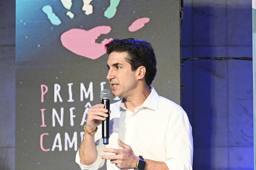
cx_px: 128
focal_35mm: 200
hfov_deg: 10.3
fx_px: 1420
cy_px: 85
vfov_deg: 6.8
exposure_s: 1/125
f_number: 13
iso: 6400
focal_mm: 200
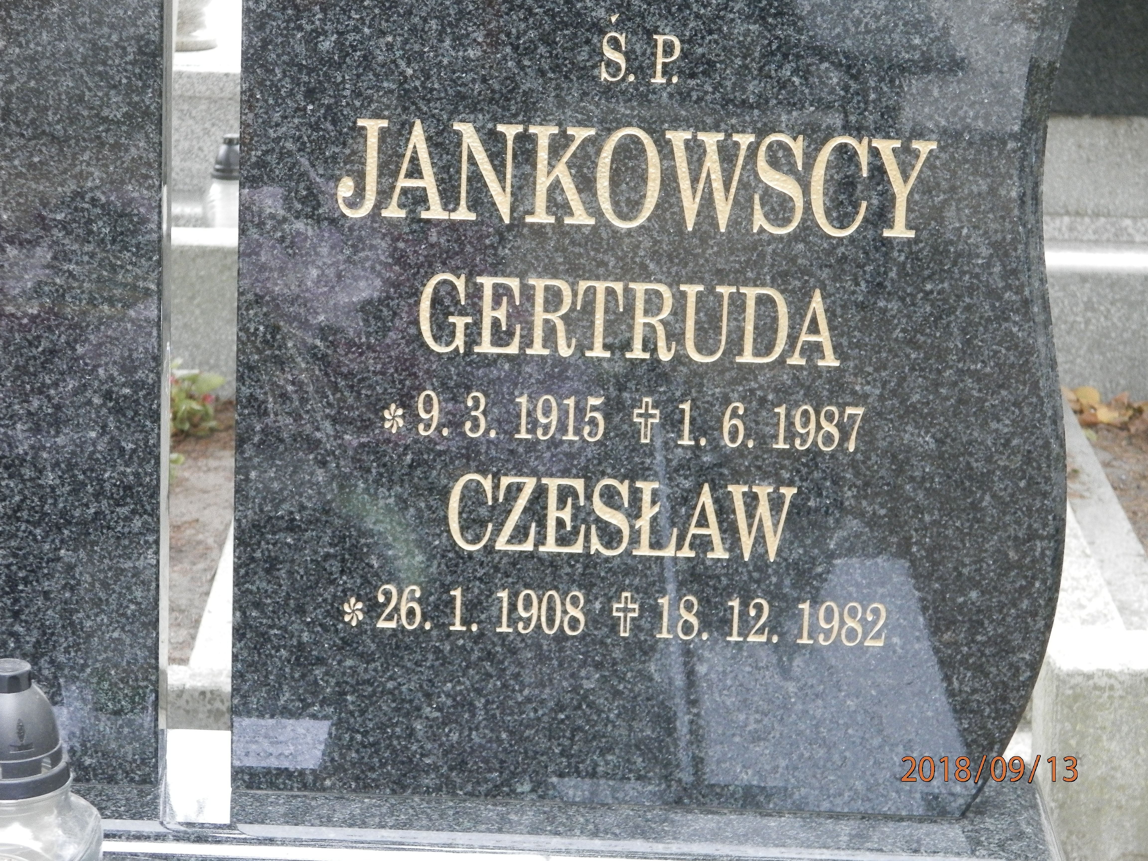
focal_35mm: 106
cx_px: 574
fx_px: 3515
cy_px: 430
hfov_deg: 18.5
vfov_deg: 14.0
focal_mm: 19
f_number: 4.5
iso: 320
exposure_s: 1/20
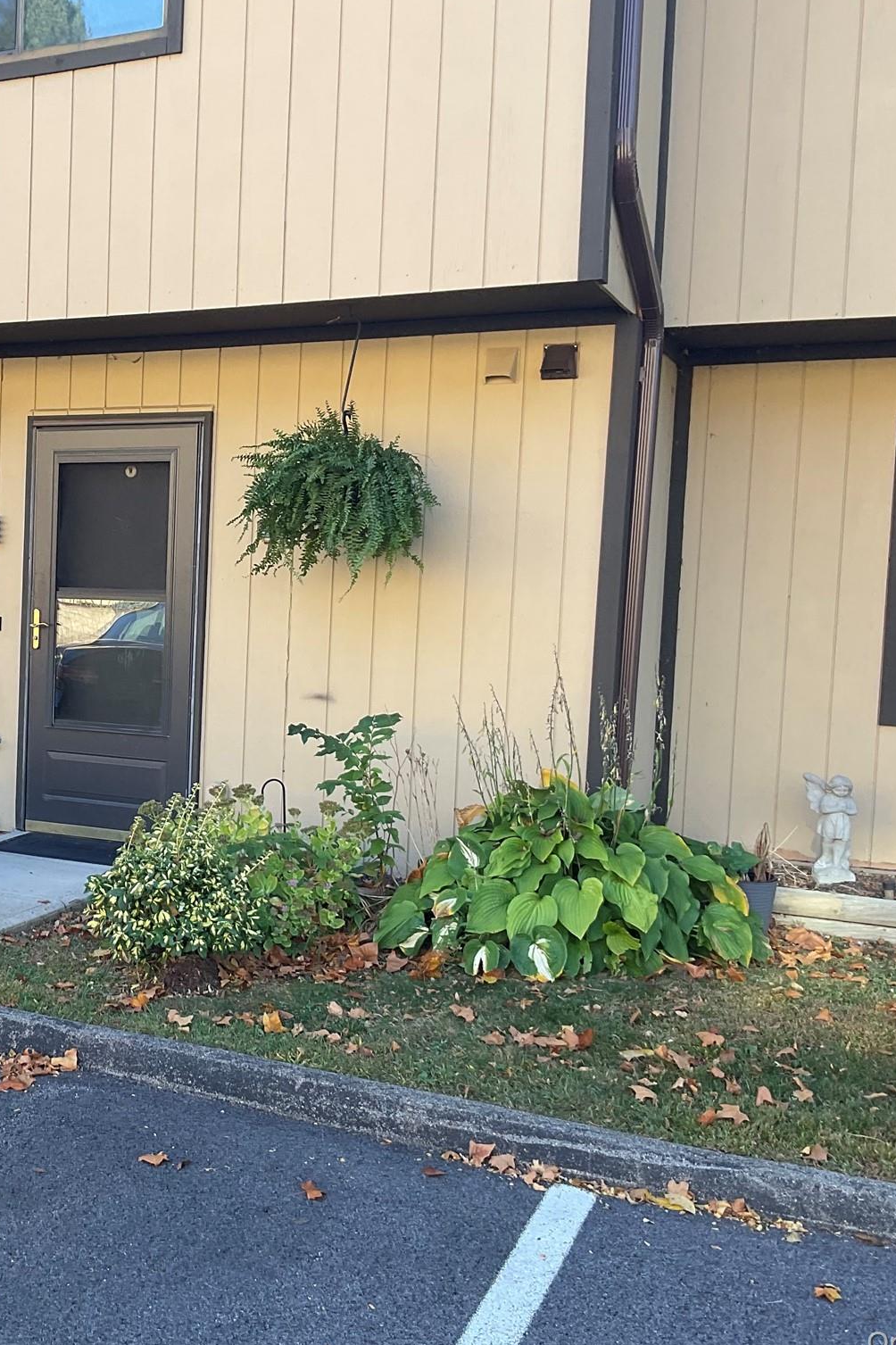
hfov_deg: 31.5
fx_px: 1531
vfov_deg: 47.4
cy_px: 678
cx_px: 135
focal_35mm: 41
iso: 20
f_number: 1.8
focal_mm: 3
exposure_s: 1/122
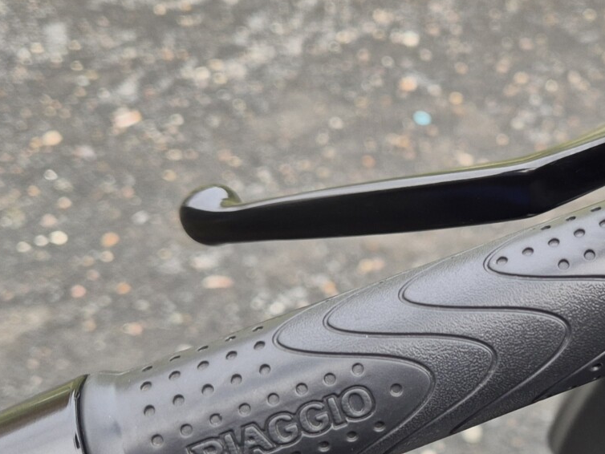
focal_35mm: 61
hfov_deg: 29.7
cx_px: 591
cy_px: 299
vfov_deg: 23.9
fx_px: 1066
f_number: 1.8
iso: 80
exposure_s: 1/180
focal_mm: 5.4
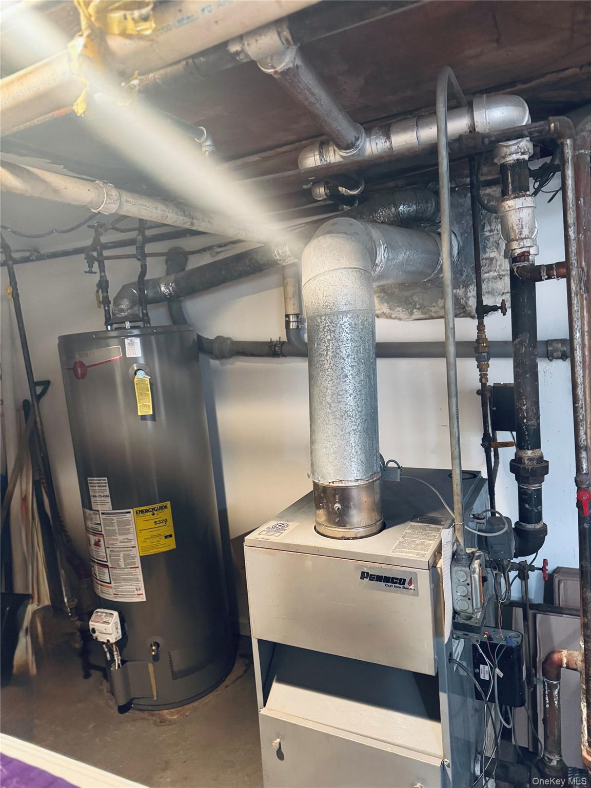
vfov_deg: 71.6
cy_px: 394
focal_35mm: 24
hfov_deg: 56.8
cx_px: 296
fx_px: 546
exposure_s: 1/40
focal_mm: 6.76
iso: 800
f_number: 1.78
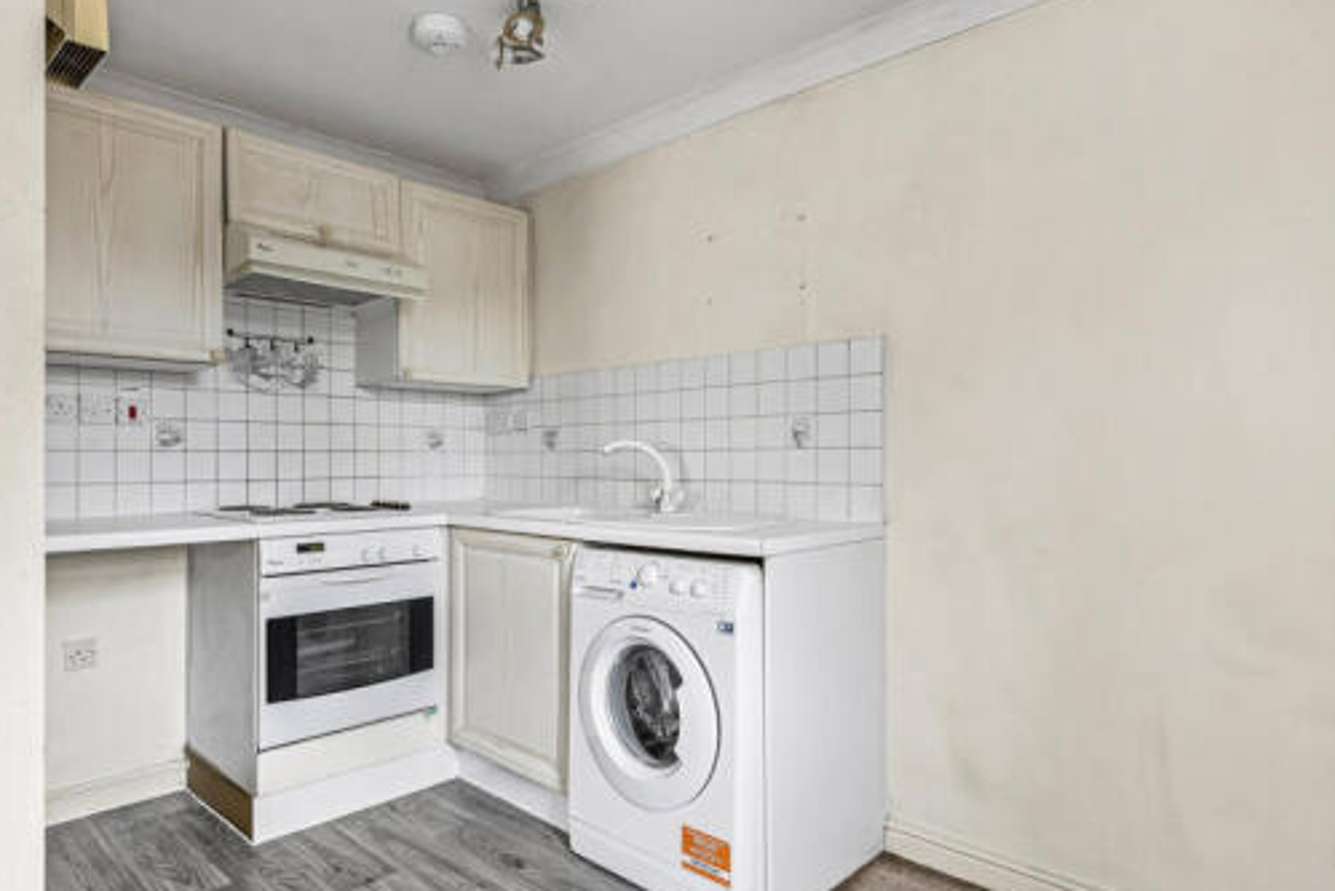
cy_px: 464
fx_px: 779
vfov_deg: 59.5
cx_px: 582
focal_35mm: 21
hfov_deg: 80.8
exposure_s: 1/10
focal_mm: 16
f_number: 8
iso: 400
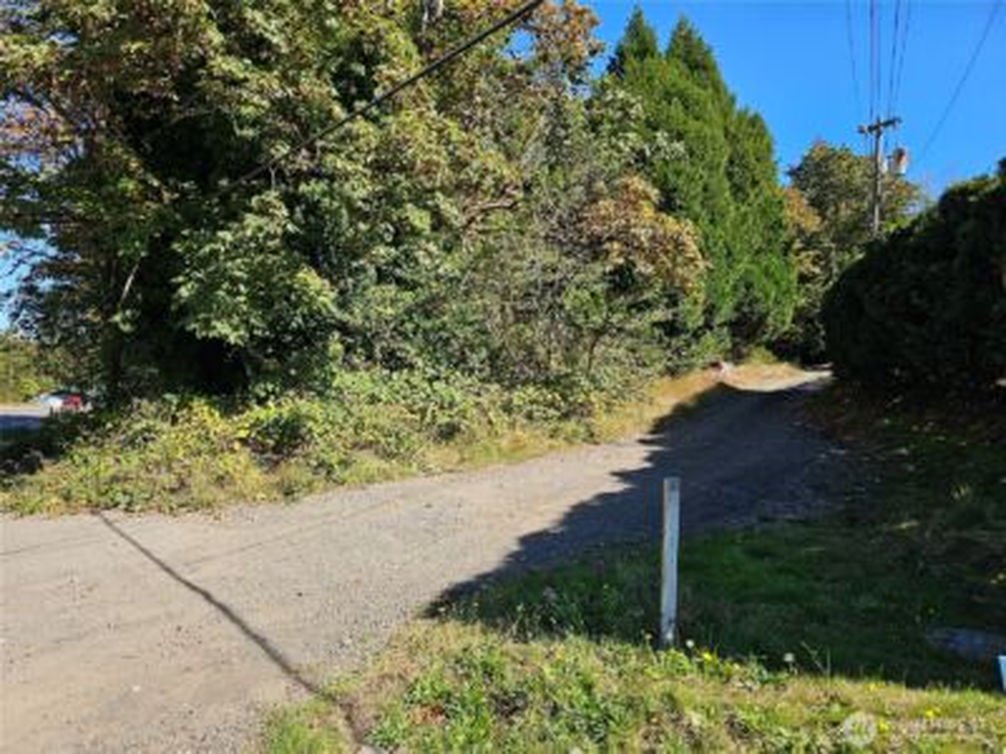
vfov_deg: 58.9
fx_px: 668
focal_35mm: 23
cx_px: 503
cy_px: 377
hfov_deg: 73.9
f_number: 1.7
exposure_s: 1/400
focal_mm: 6.3
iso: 10
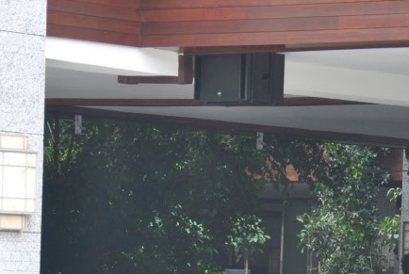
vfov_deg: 4.6
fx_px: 3384
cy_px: 292
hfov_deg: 6.9
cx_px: 340
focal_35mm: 297
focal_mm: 75
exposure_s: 1/125
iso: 250
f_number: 5
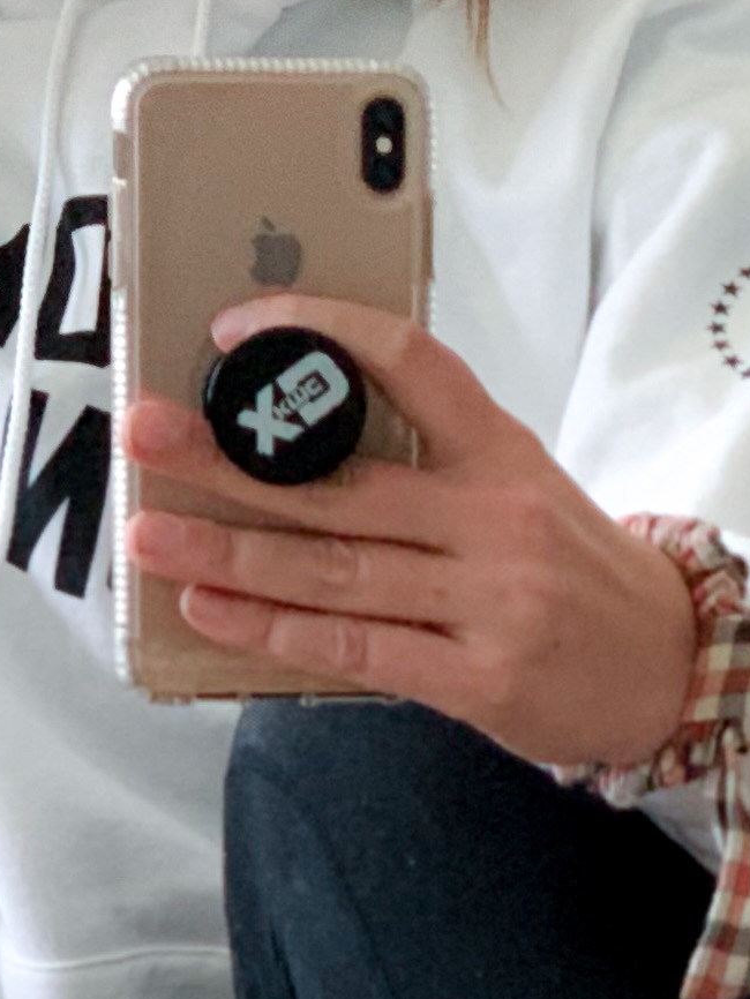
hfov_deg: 6.1
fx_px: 6988
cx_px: 992
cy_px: 655
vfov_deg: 8.2
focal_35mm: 242
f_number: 2.4
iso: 160
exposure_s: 1/60
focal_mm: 6
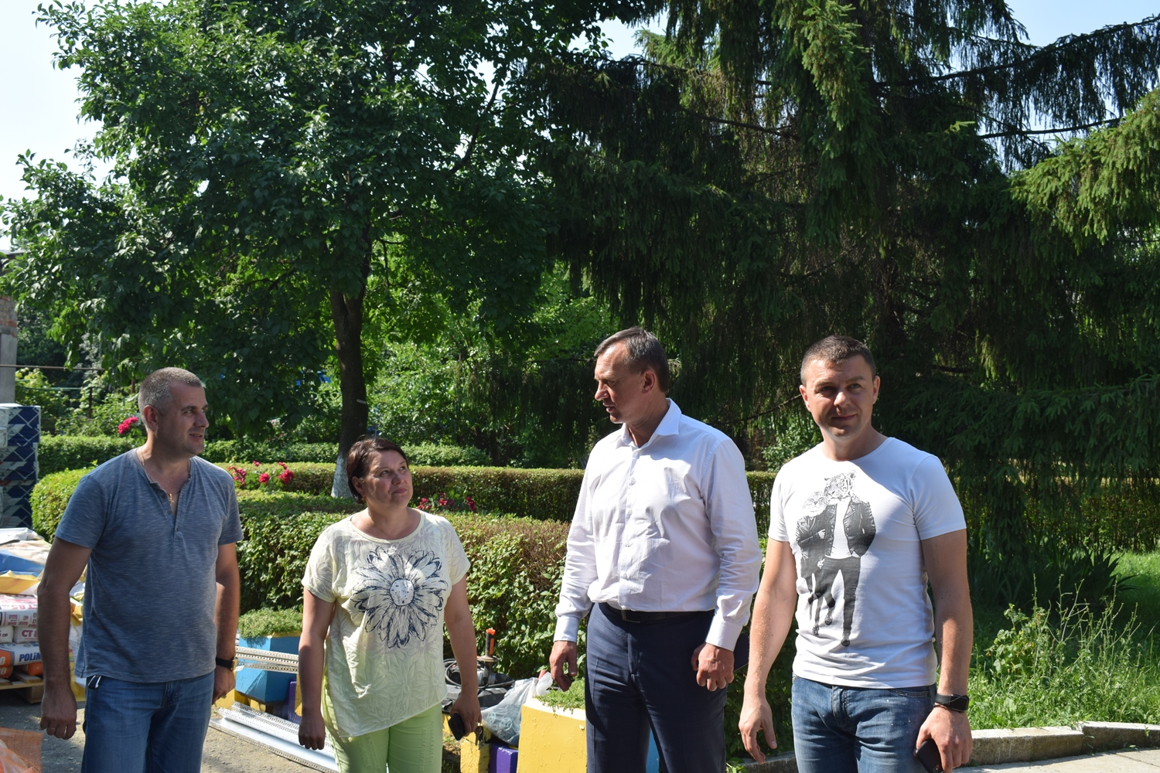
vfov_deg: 33.0
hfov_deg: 47.9
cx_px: 580
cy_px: 386
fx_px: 1305
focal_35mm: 40
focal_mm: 27
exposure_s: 1/320
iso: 200
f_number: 9
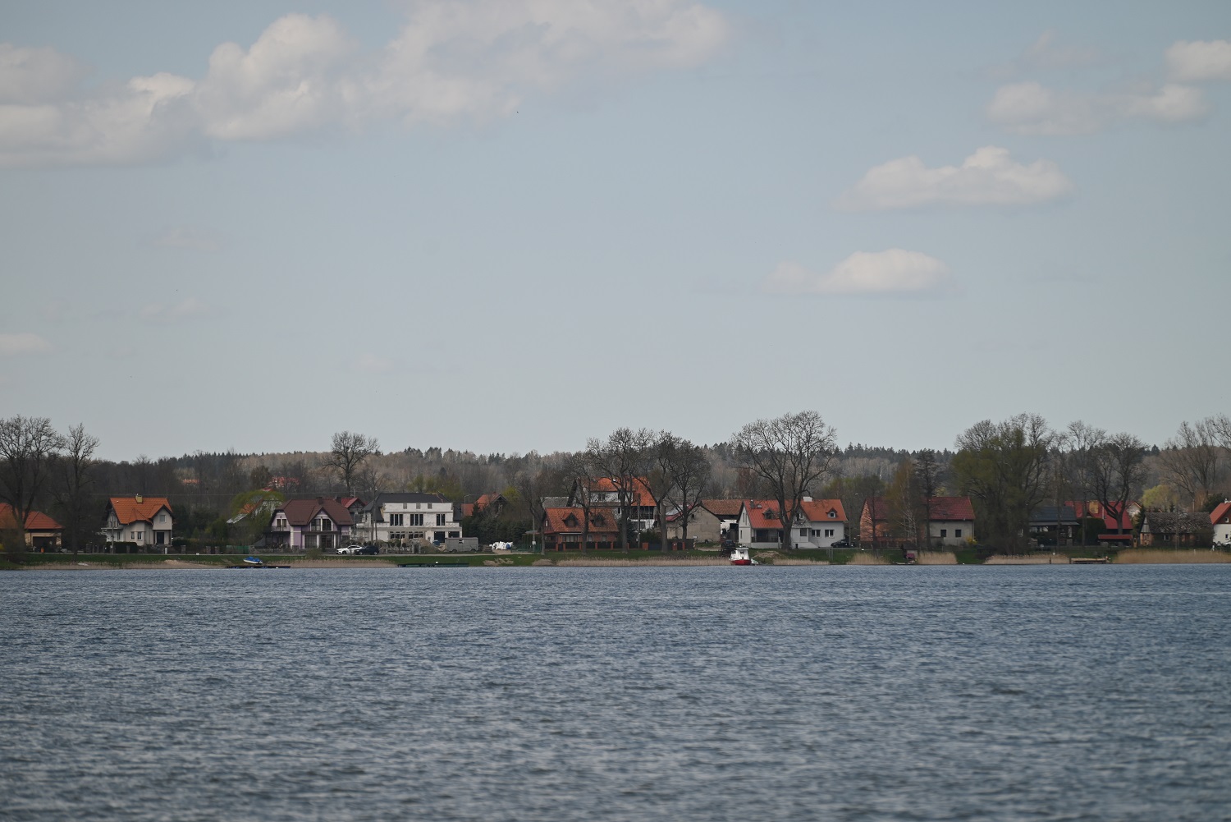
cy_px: 411
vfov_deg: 6.2
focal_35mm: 220
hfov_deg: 9.4
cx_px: 616
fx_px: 7525
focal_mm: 220
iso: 110
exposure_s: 1/1000
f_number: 5.6
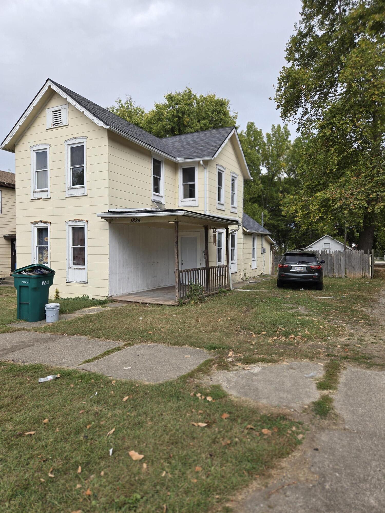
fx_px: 341
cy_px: 256
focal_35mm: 23
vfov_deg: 73.9
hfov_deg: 58.9
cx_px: 192
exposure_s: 1/1189
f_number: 1.8
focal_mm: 5.4
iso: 25
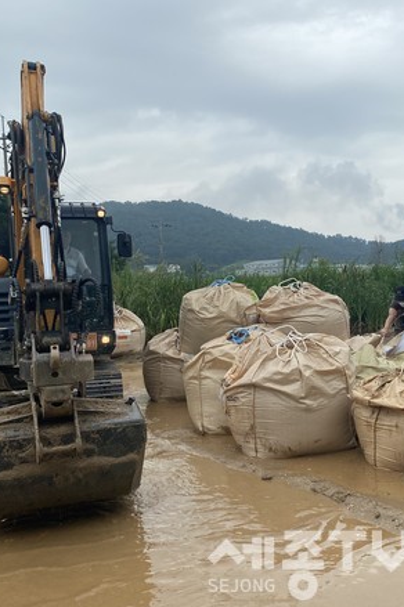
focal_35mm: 37
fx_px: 624
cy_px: 310
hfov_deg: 35.0
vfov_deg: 51.9
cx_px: 307
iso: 32
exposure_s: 1/1866
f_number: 1.8
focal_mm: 4.25
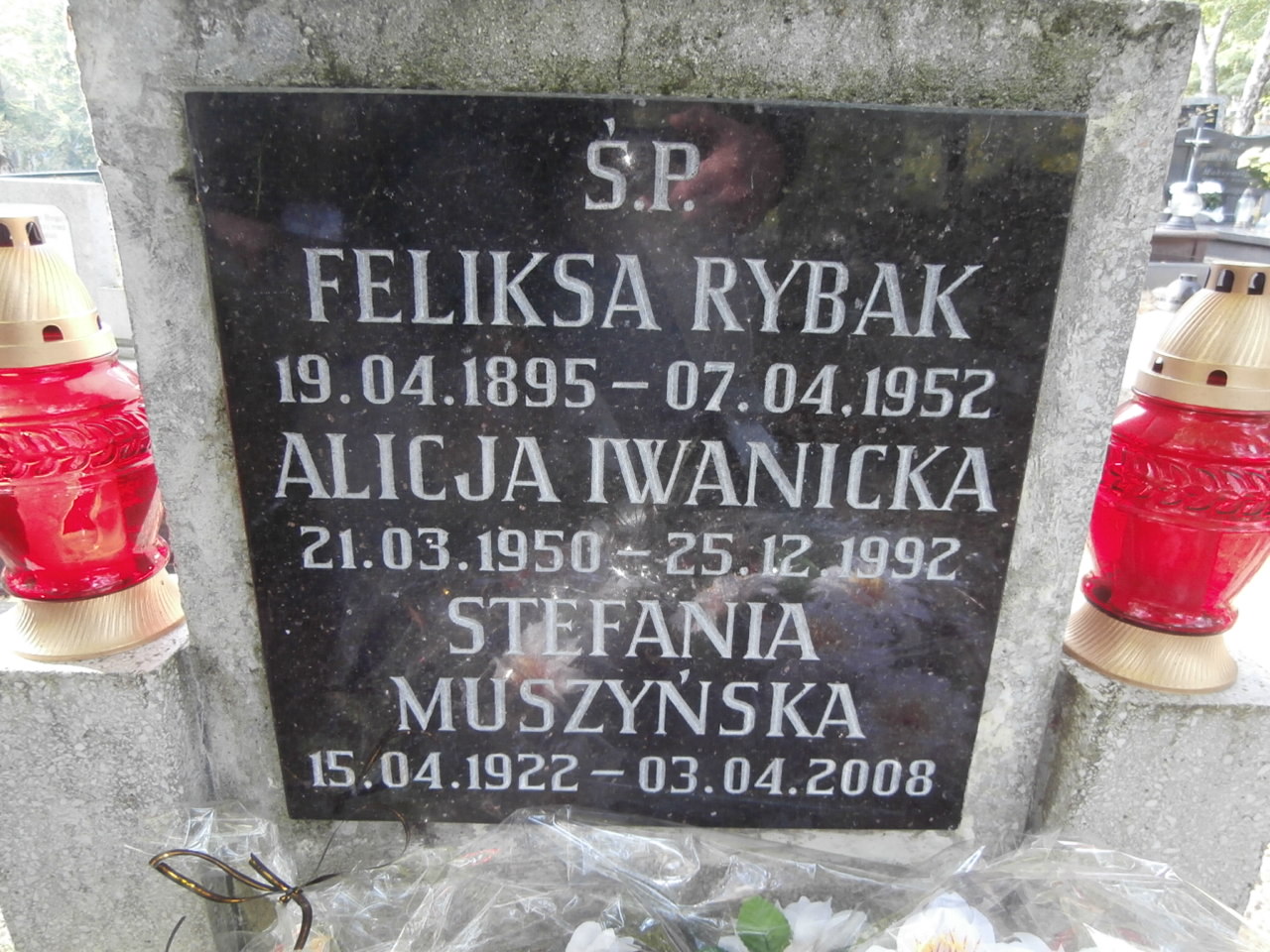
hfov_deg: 71.6
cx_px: 635
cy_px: 476
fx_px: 881
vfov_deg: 56.8
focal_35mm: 24
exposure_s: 1/30
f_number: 3
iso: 160
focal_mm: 4.2
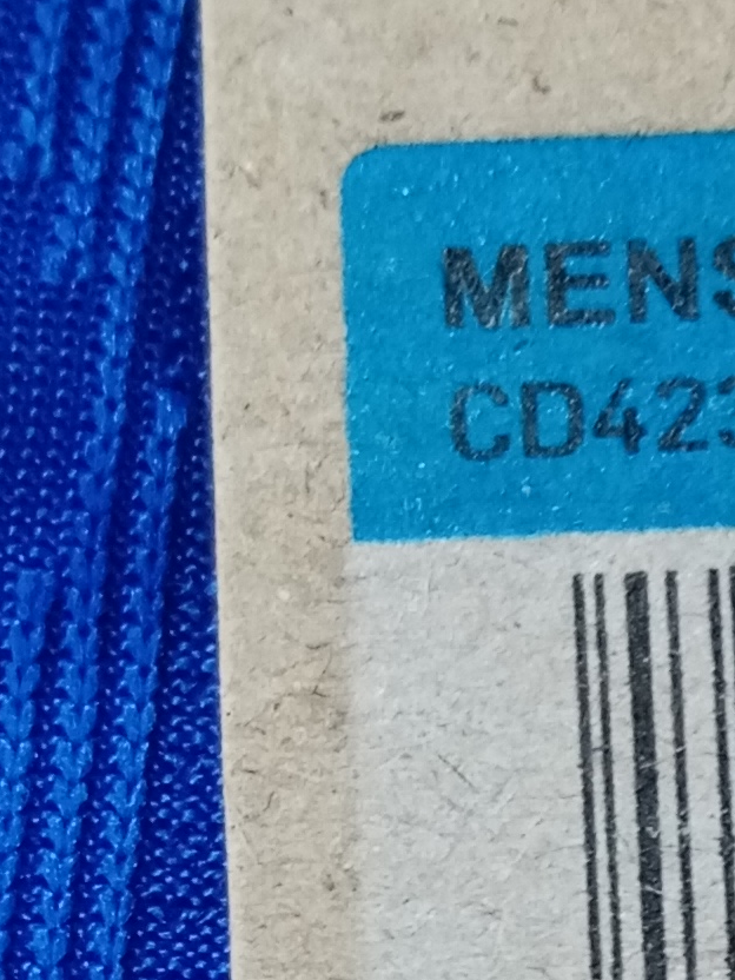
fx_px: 3680
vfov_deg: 14.5
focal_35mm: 130
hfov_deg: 10.9
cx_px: 1166
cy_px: 1262
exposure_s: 1/50
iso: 154
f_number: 1.8
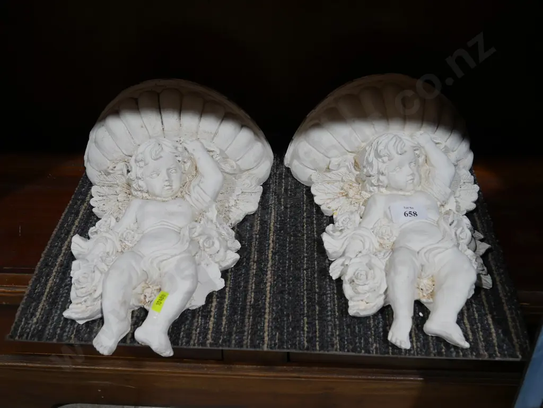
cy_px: 204
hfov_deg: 53.9
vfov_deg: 41.8
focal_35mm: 34
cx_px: 272
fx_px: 534
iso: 200
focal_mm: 17
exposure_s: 1/80
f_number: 4
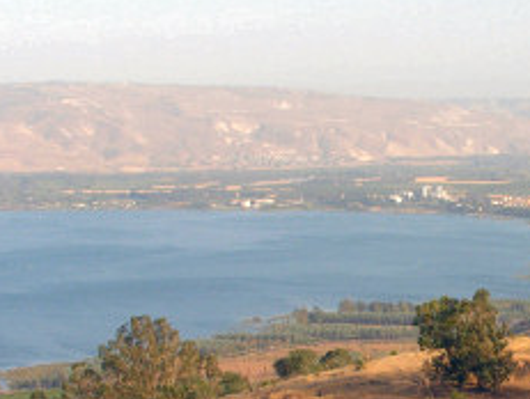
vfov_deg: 14.5
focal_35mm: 102
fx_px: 1564
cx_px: 344
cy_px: 307
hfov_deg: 19.2
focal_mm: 9.9
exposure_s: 1/200
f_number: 5.6
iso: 50
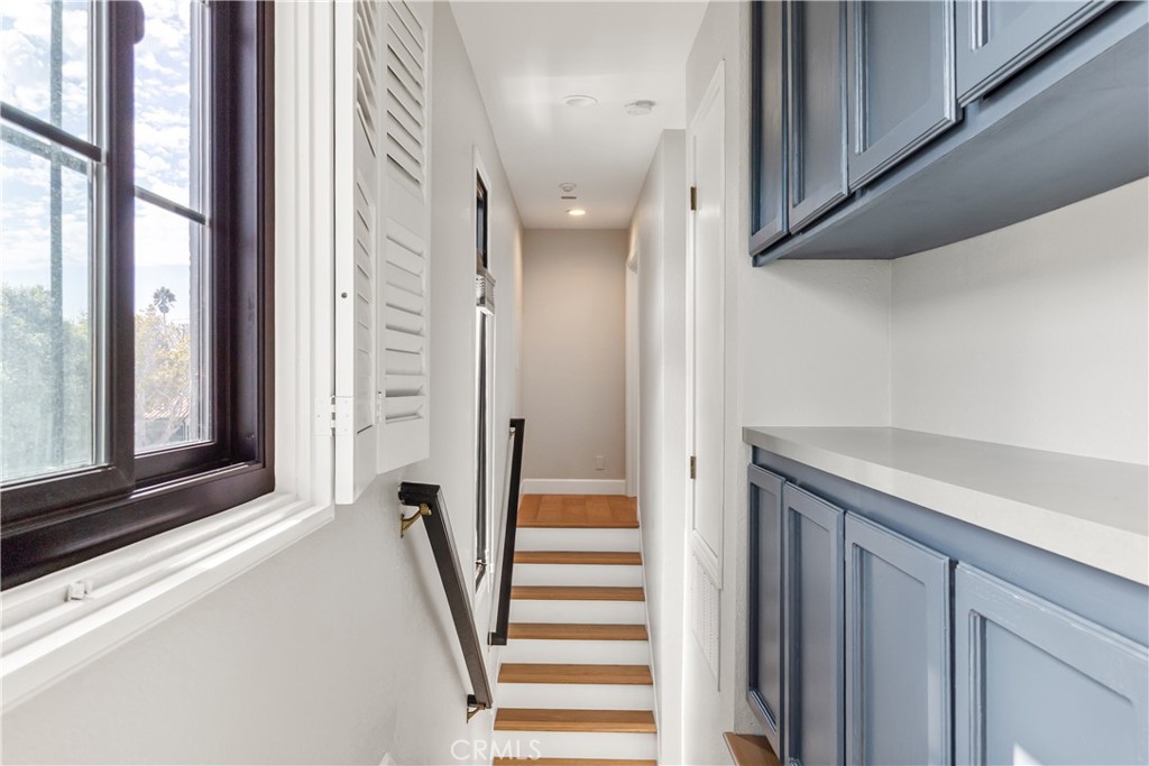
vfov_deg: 51.3
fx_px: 798
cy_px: 383
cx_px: 574
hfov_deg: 71.5
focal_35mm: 25
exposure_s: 1/40
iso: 400
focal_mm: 17
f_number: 8
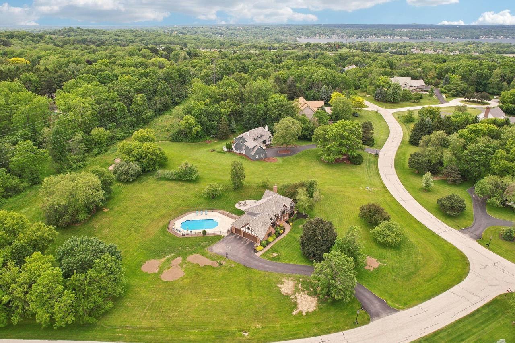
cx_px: 258
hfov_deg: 78.6
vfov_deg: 57.2
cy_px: 172
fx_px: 315
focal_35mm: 22
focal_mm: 8.4
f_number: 2.8
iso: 150
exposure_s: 1/640
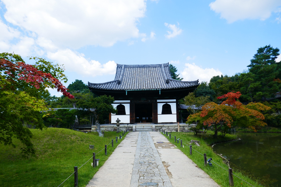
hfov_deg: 71.5
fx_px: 195
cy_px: 94
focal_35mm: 25
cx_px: 140
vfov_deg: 51.3
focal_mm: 9.1
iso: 125
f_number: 3.2
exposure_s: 1/1000
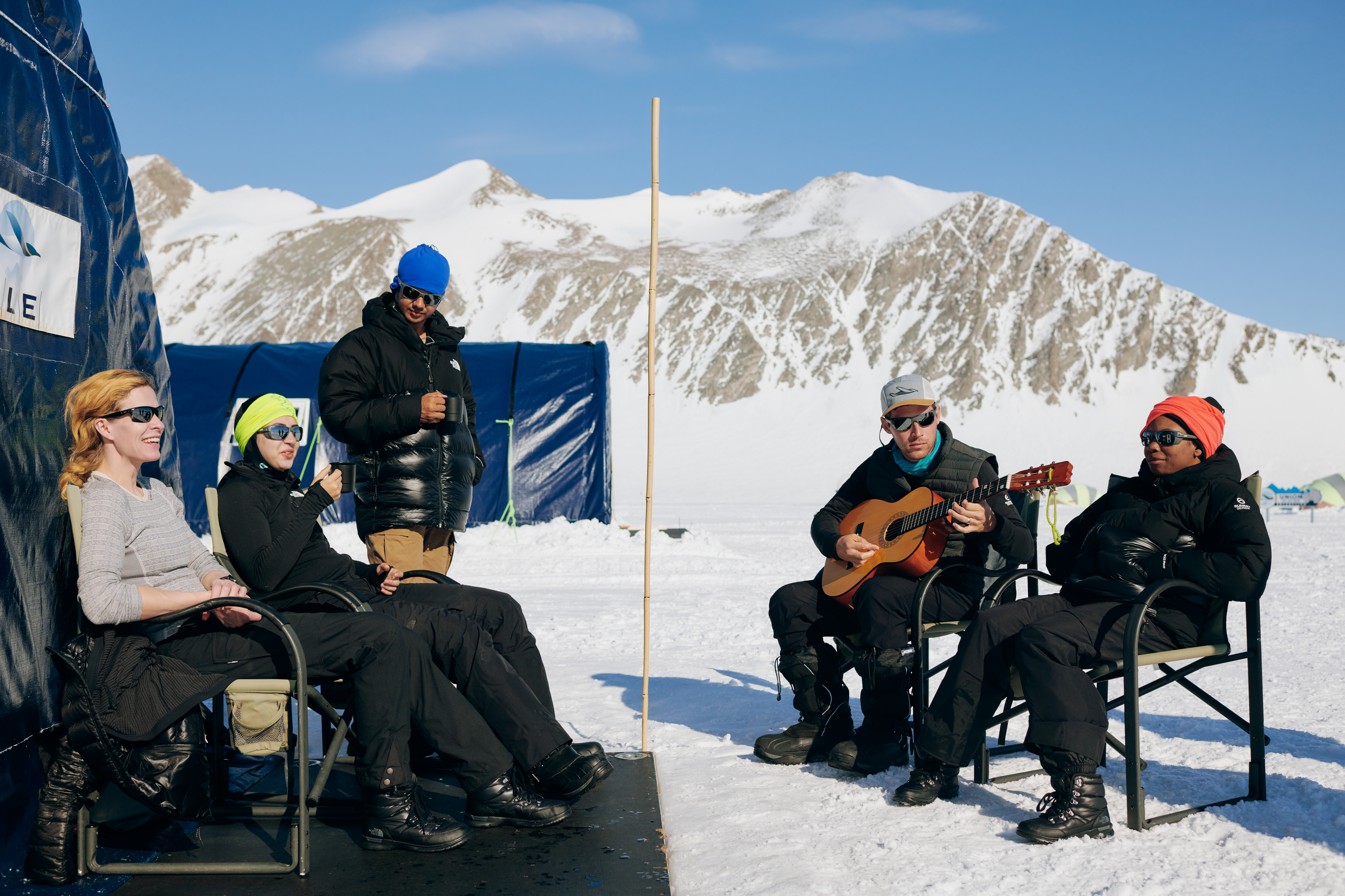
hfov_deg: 54.4
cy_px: 448
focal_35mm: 35
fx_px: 1308
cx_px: 672
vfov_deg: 37.9
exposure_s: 1/500
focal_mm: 35
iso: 100
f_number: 4.5
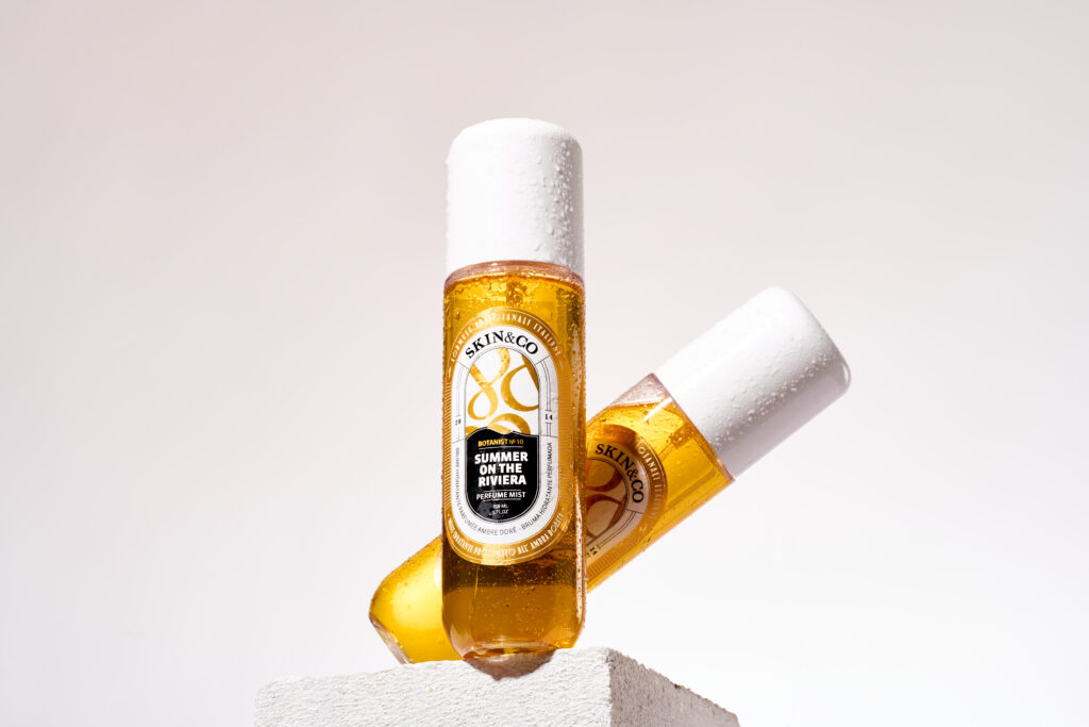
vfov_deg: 13.0
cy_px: 364
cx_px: 544
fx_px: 3176
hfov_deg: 19.5
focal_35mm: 105
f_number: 18
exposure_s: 1/160
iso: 80
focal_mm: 105
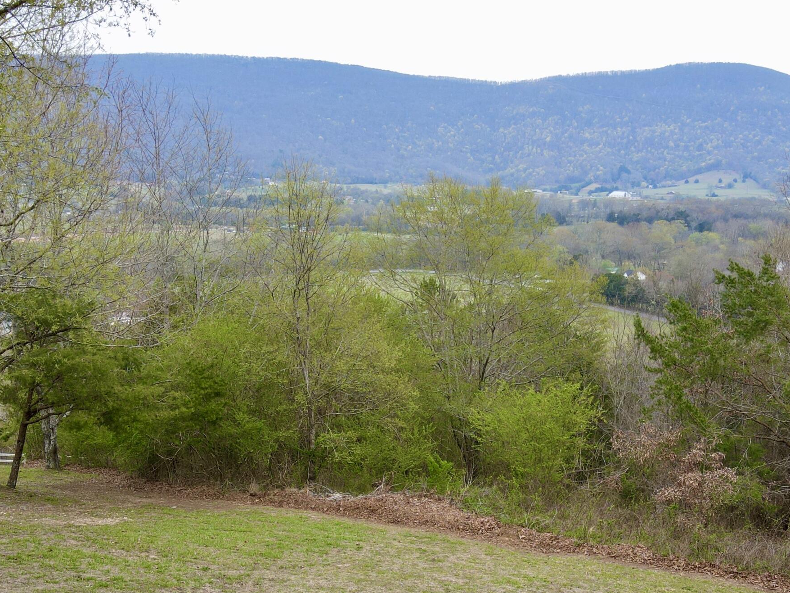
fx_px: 936
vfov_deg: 34.3
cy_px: 452
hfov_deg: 45.8
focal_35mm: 41
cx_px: 399
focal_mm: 4.5
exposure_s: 1/80
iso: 100
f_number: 2.8
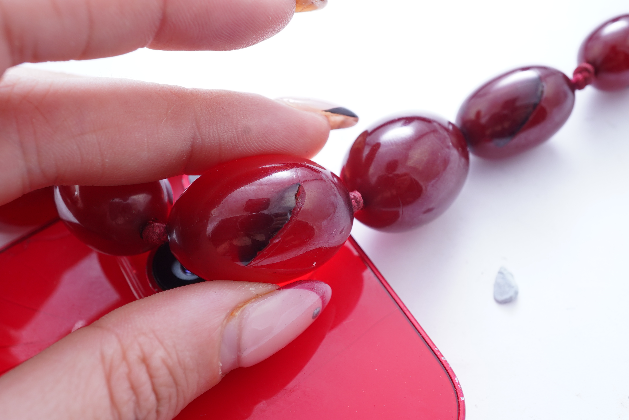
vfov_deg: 29.9
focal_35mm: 45
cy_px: 210
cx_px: 314
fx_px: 786
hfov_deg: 43.6
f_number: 14
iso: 250
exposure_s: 1/30
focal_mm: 30
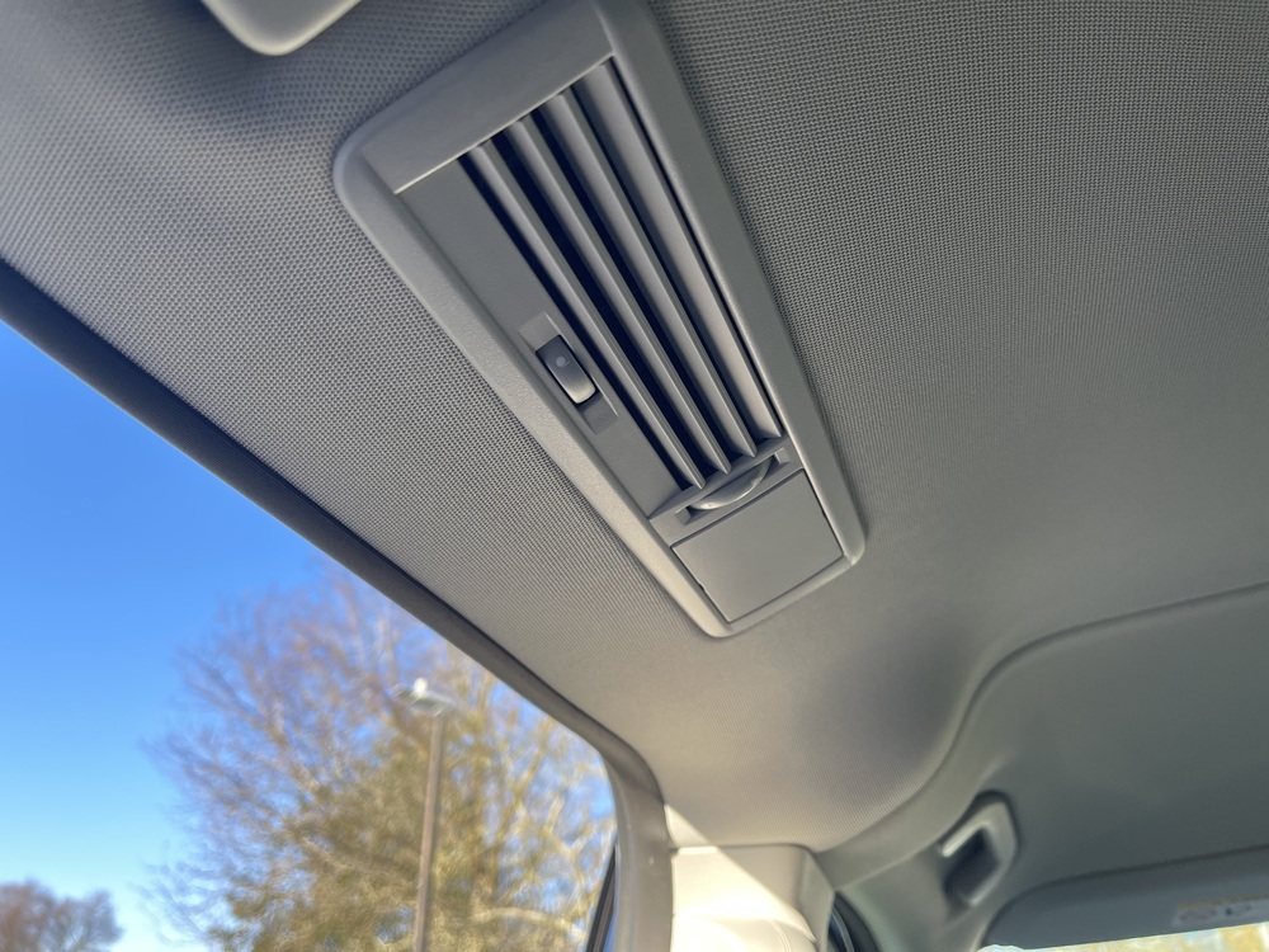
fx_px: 916
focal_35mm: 25
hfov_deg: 69.4
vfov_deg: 54.9
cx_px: 634
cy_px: 476
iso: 32
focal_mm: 5.1
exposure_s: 1/225
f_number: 1.6
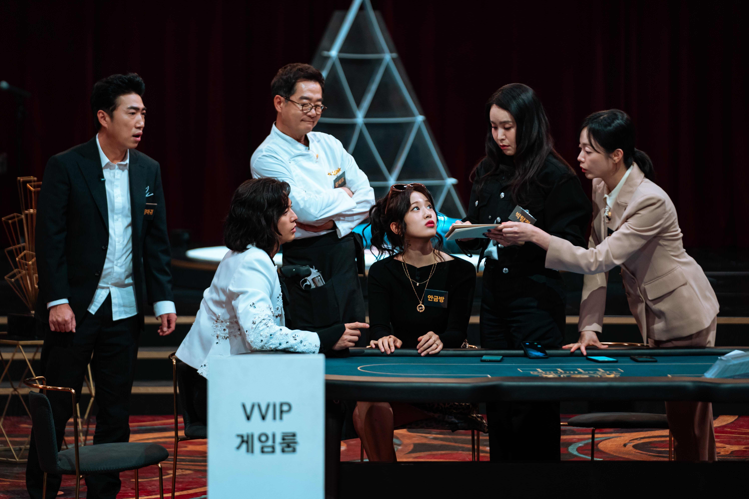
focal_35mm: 123
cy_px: 250
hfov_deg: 16.7
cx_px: 374
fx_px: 2559
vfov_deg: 11.1
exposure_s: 1/200
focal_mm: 123
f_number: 2.8
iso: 1600
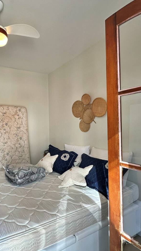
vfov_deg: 83.9
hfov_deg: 51.4
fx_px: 140
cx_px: 36
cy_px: 126
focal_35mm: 21
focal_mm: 2.22
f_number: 2.2
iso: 80
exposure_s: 1/99
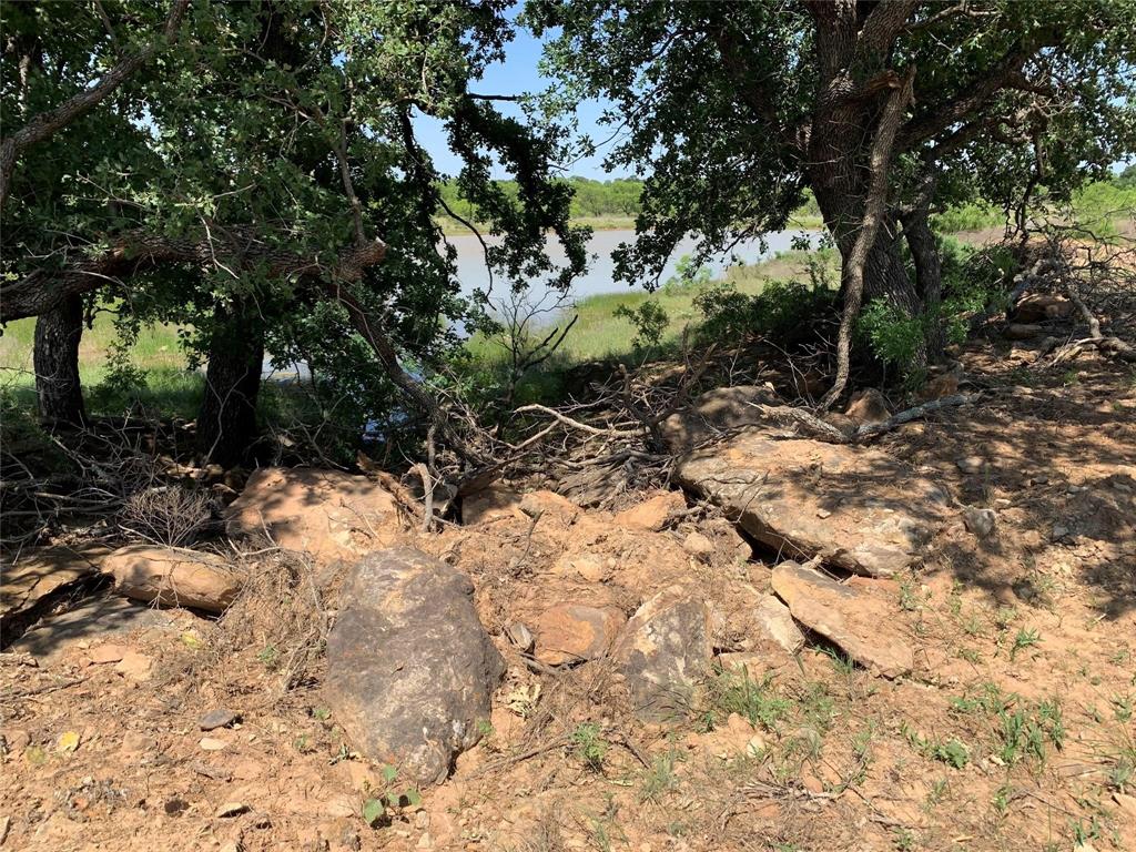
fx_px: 853
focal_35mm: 26
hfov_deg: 67.3
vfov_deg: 53.1
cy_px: 426
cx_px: 568
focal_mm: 4.25
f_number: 1.8
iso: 25
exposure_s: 1/1368
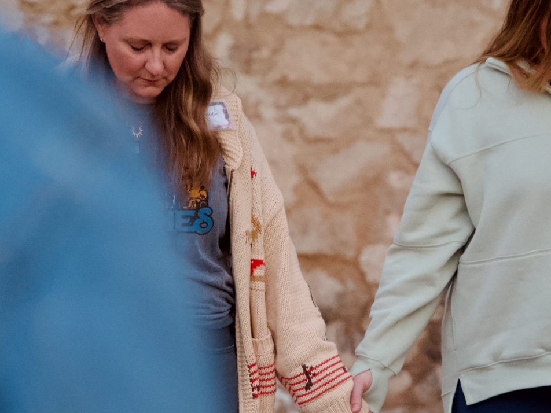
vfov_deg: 5.5
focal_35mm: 269
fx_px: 4282
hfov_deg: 7.4
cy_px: 236
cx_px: 340
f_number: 5
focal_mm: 139
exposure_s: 1/160
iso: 12800
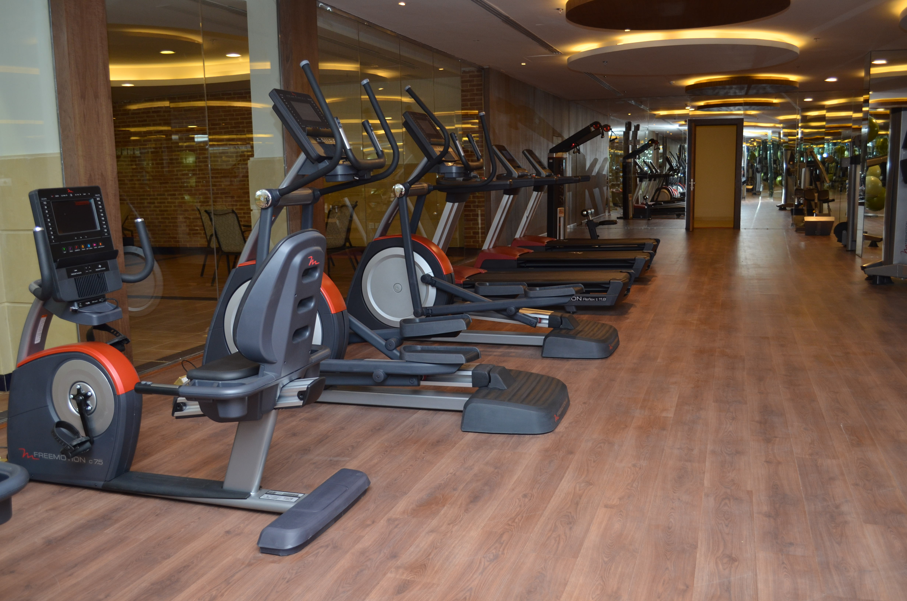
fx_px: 830
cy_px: 300
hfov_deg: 57.3
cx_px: 454
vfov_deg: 39.8
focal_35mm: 33
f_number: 4
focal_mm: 22
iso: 320
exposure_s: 1/125
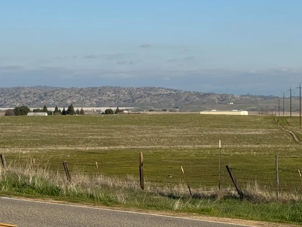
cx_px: 272
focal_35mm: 107
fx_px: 934
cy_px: 42
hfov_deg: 18.1
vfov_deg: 13.8
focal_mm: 6.76
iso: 64
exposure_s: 1/5376
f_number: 1.78
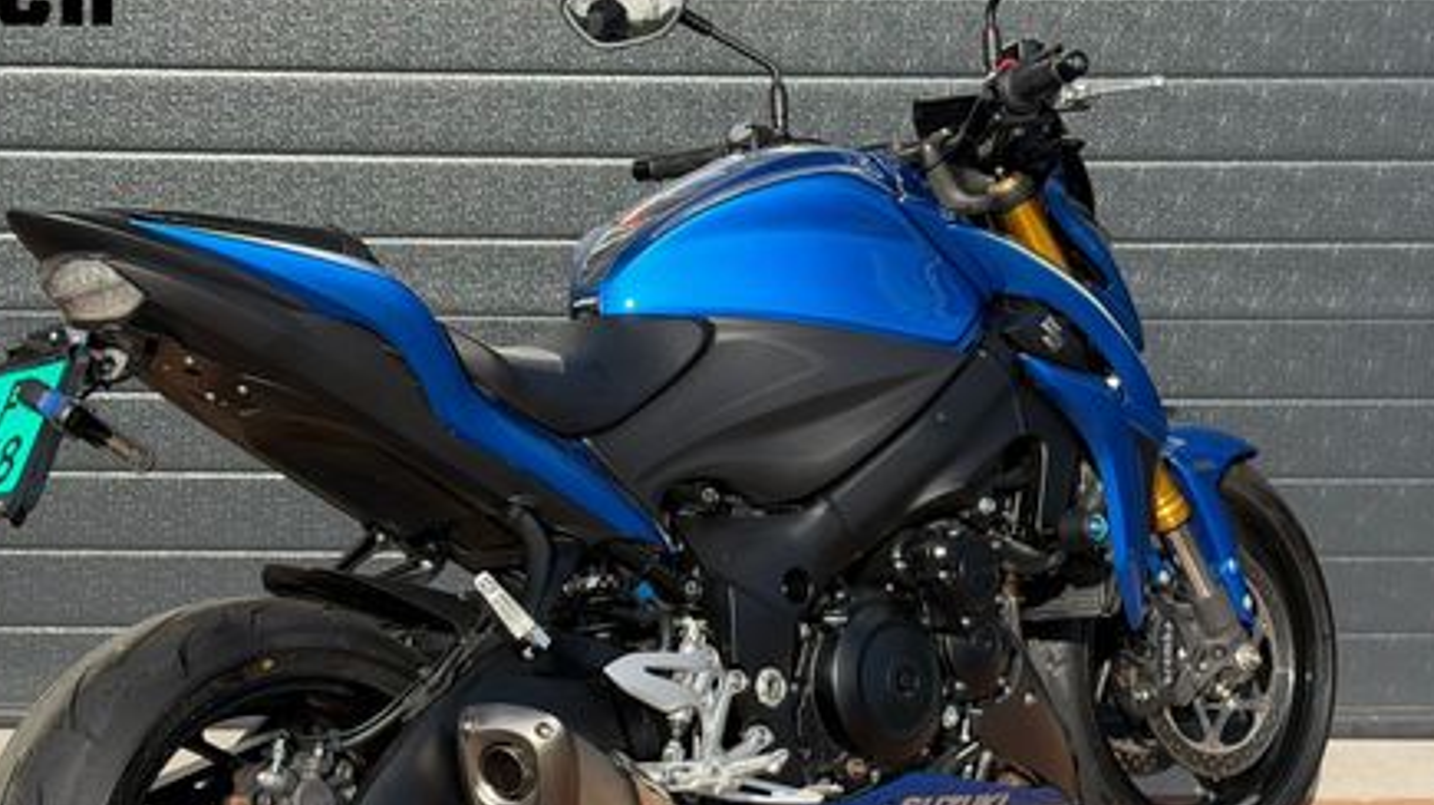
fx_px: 2926
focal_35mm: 77
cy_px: 597
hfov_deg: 27.5
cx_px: 745
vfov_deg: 15.6
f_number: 1.78
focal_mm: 6.76
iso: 80
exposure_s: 1/3226
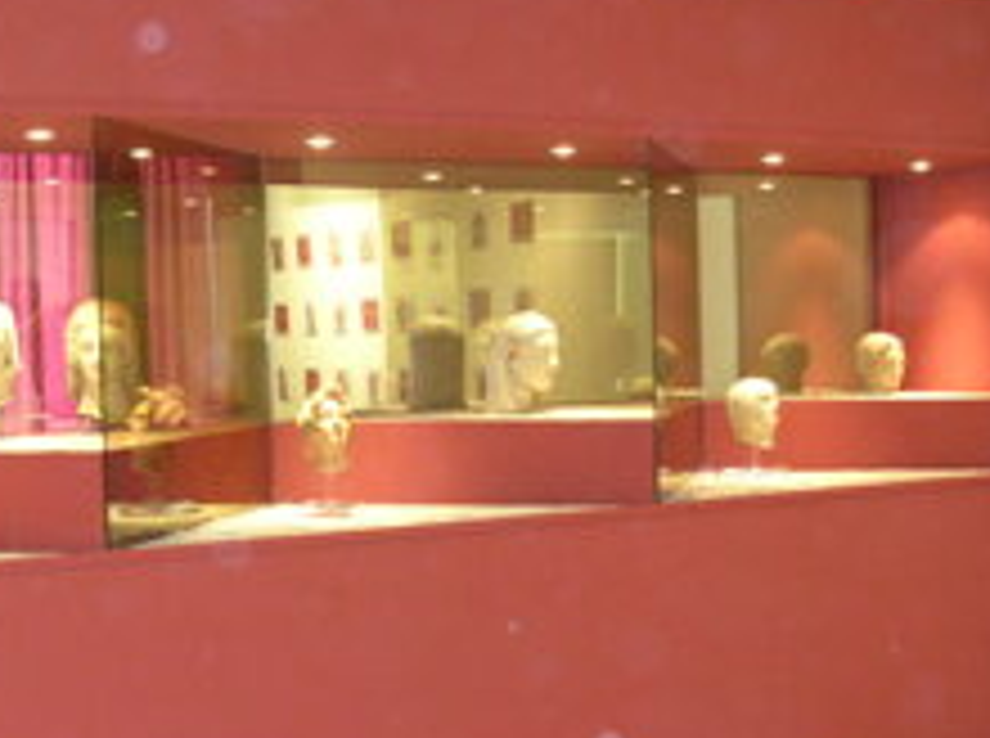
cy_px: 484
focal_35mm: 59
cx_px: 407
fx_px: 1684
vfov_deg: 24.6
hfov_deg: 32.7
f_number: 2.8
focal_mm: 5.8
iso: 200
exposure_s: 1/13.5
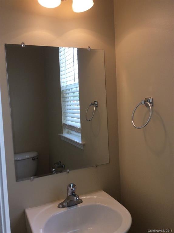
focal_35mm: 32
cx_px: 87
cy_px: 116
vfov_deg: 56.9
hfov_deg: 44.0
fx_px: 215
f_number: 2.4
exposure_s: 1/60
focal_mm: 3.3
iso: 32
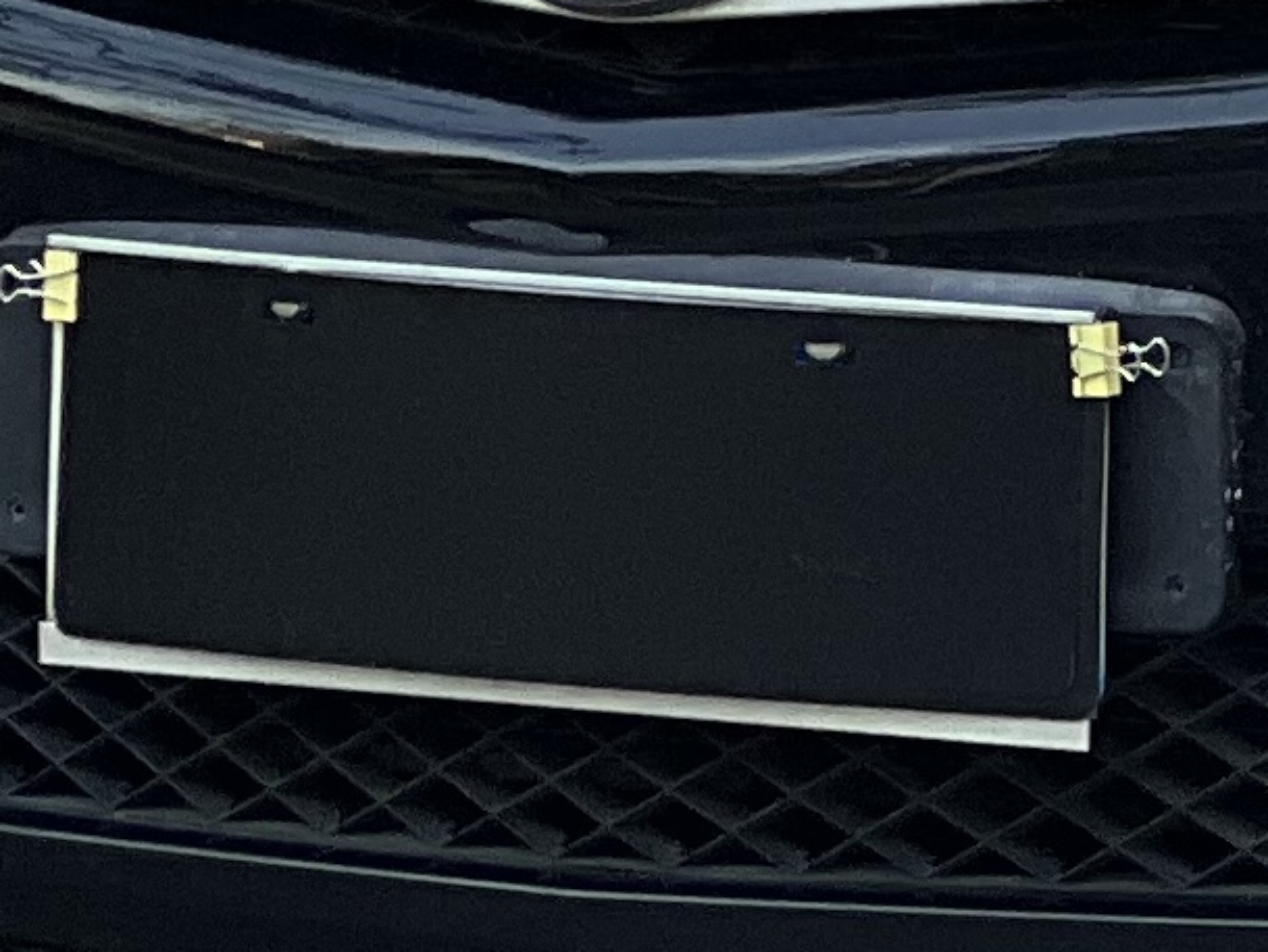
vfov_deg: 2.9
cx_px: 2713
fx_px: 18685
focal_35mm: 510
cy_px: -610
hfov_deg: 3.8
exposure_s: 1/121
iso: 32
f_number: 2.8
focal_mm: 9
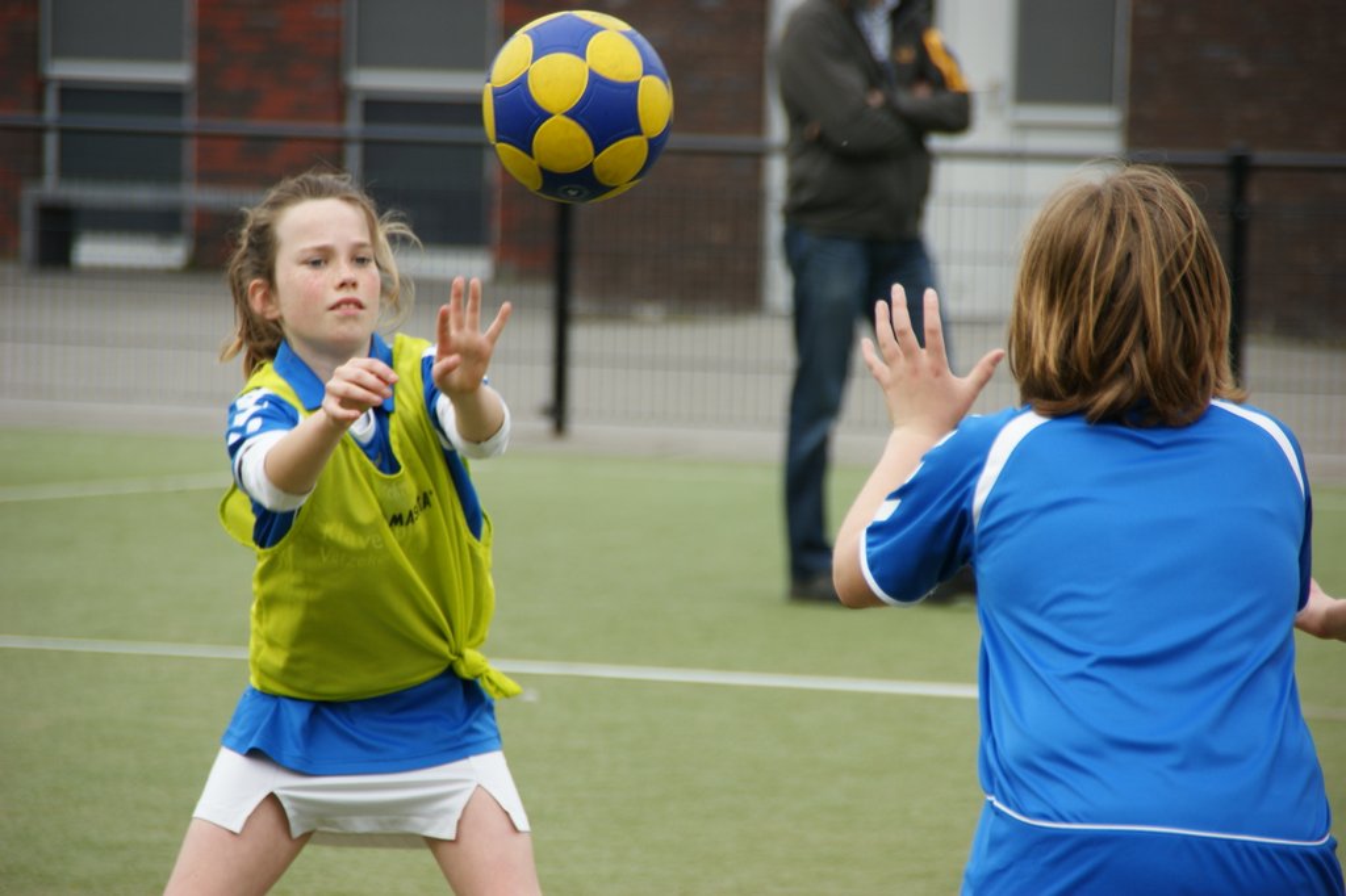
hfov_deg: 6.9
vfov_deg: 4.6
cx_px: 673
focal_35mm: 300
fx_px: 11212
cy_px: 448
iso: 100
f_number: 6.3
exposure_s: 1/320
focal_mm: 200
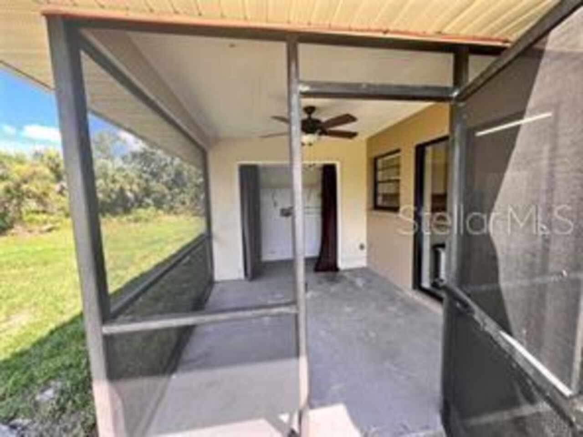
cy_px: 218
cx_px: 292
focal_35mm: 13
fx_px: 219
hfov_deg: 106.2
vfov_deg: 89.9
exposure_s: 1/109
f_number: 1.8
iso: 32
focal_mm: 1.57
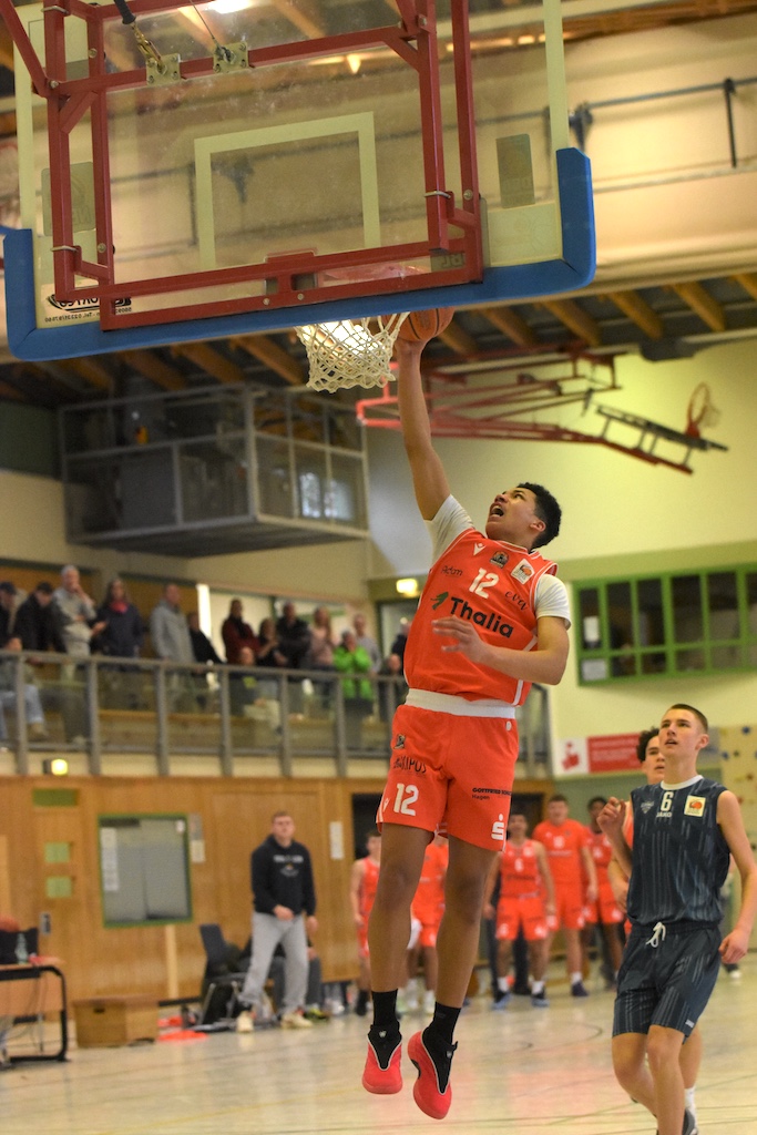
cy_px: 568
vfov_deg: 19.5
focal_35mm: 105
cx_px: 378
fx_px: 3310
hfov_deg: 13.0
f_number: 3.2
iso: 4000
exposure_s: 1/800
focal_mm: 70
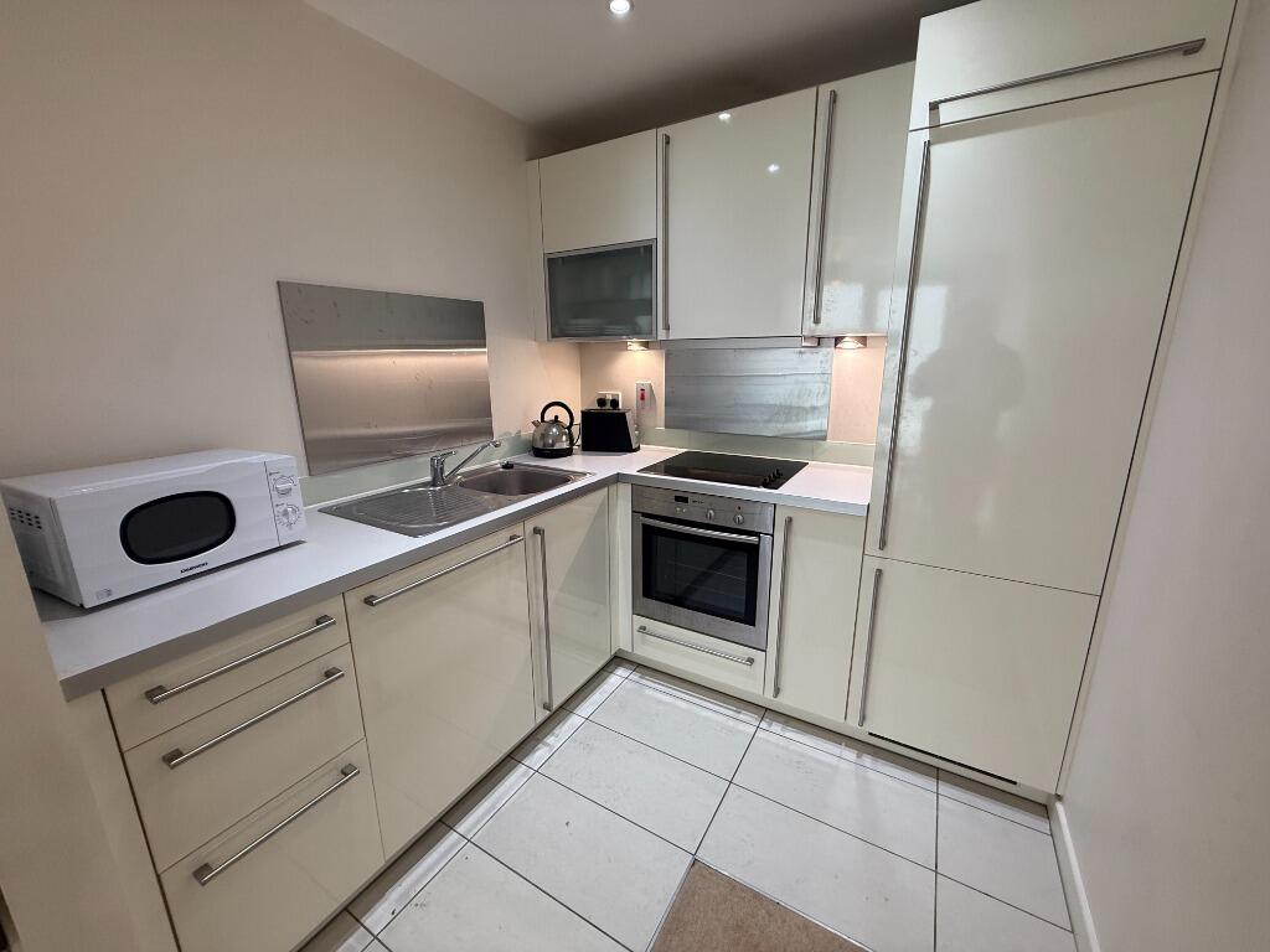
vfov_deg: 85.7
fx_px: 514
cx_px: 635
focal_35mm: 14
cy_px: 476
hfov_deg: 102.1
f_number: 2.2
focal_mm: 2.22
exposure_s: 1/100
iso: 160
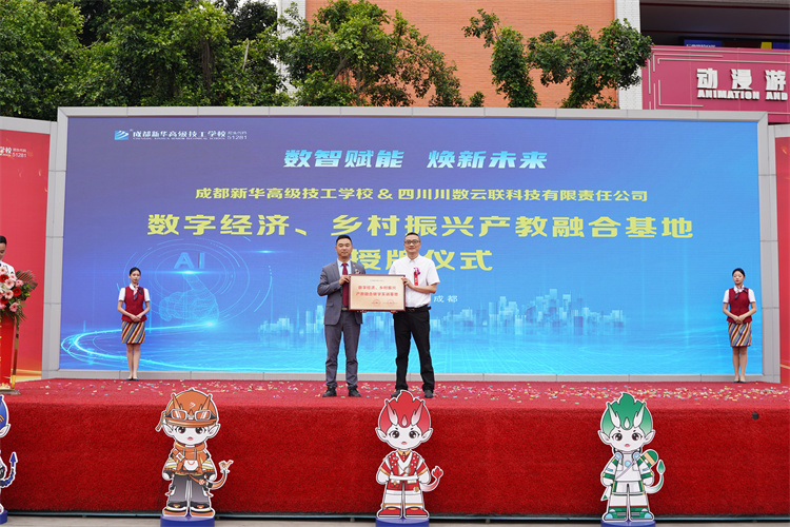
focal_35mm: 42
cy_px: 264
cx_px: 395
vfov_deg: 31.9
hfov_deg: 46.4
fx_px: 922
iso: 200
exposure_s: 1/250
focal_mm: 28
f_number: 5.6
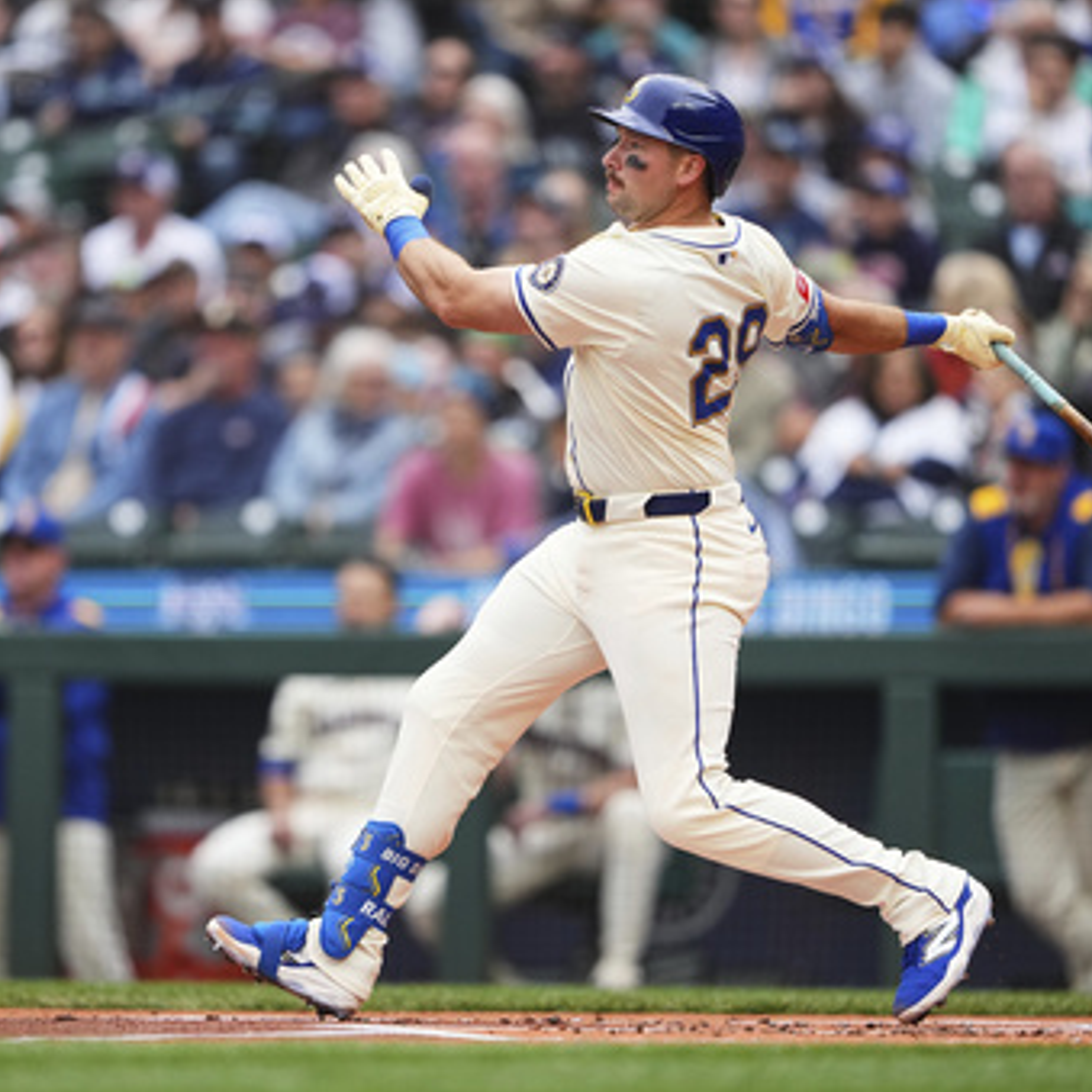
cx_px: 457
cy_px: 546
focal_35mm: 514
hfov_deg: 3.4
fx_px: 18345
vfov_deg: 3.4
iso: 1250
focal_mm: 400
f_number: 2.8
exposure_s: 1/5000
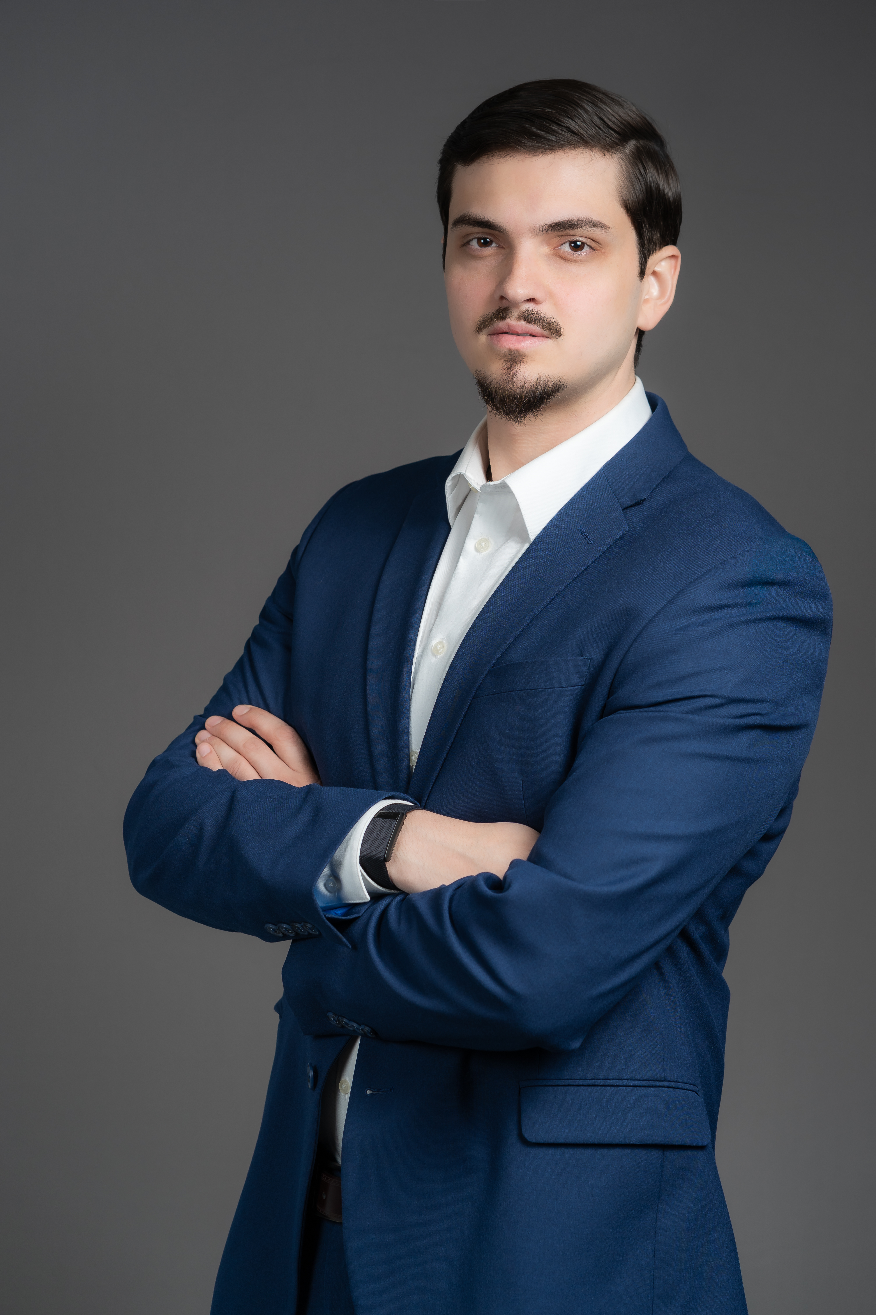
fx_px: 3102
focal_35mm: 85
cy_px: 658
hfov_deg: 16.1
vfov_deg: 23.9
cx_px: 438
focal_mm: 85
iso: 160
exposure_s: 1/160
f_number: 5.6
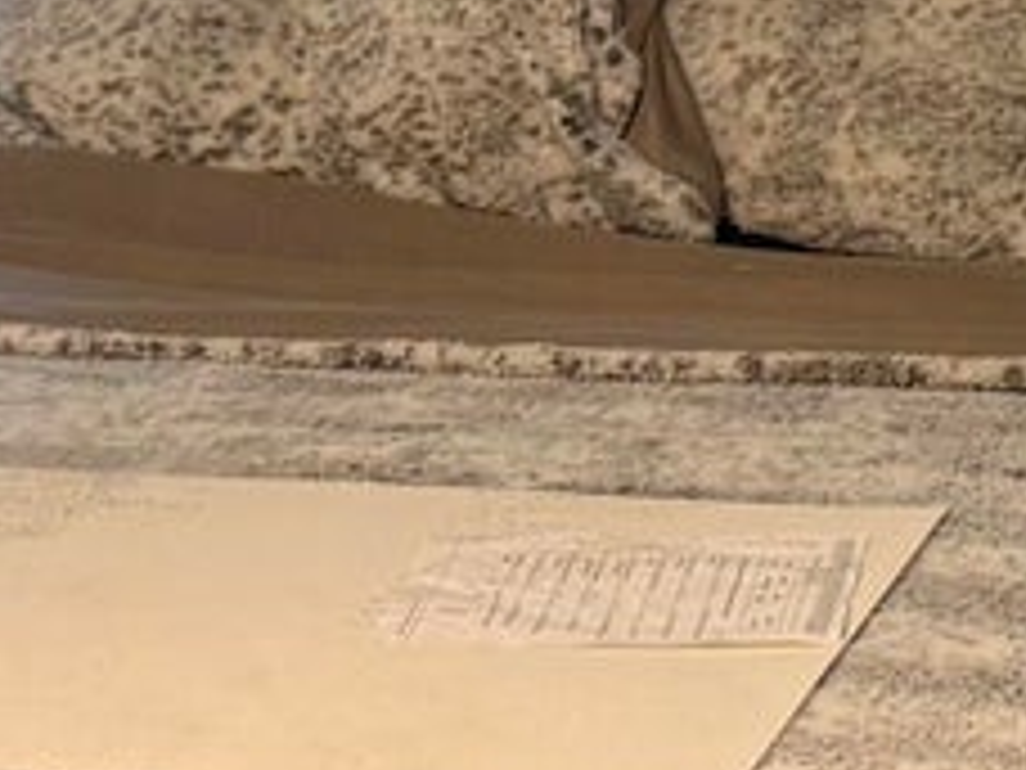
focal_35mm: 144
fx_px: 4268
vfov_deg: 10.1
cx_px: 1159
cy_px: -261
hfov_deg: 13.4
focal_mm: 6.76
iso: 160
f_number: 1.78
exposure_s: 1/60
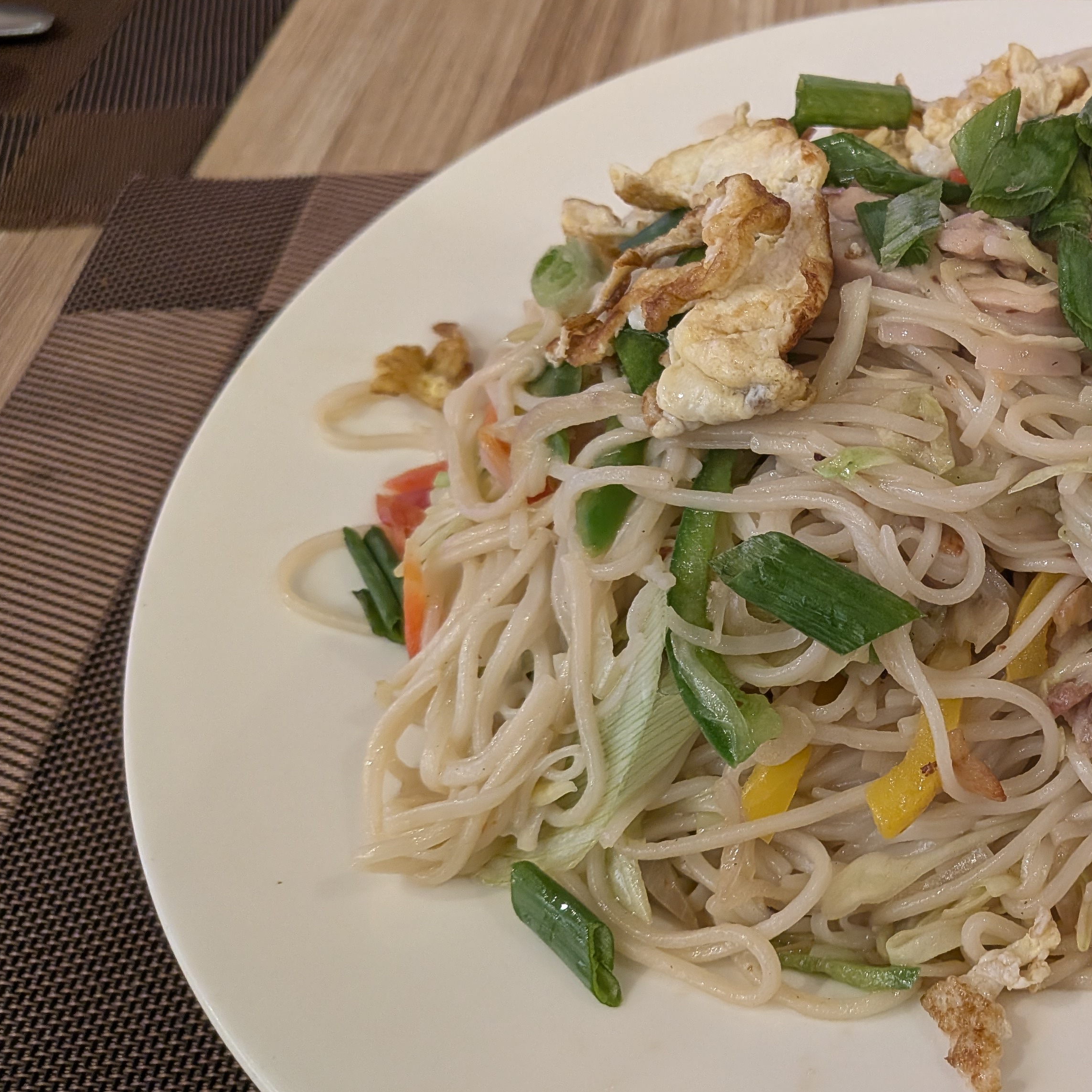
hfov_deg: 42.1
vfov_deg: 44.9
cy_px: 564
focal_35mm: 37
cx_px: 931
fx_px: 1321
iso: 586
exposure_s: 1/100
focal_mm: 4.53
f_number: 1.7
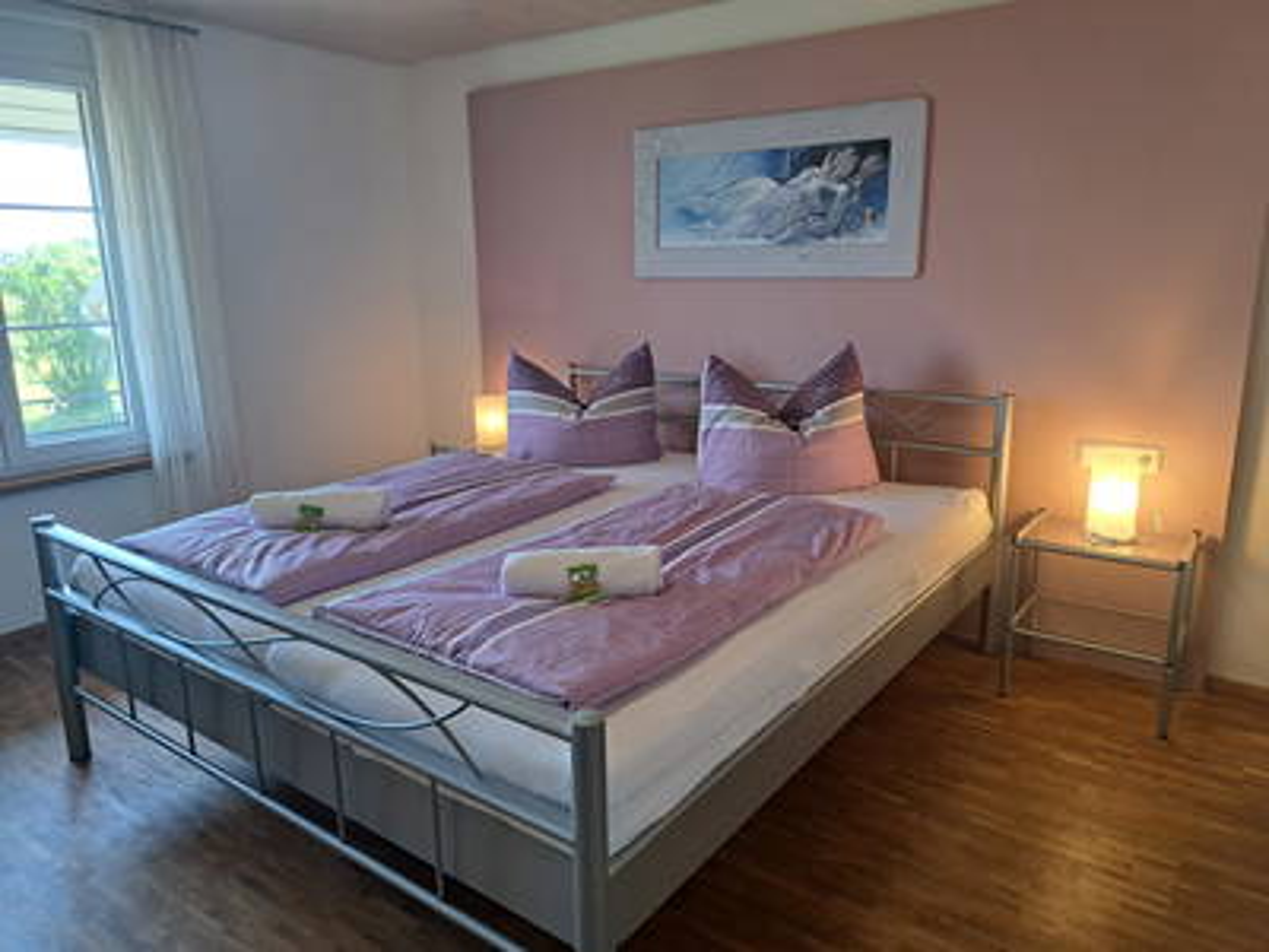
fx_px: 880
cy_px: 476
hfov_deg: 71.6
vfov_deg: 56.8
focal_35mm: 24
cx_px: 634
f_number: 1.8
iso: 100
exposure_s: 1/50
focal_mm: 5.23
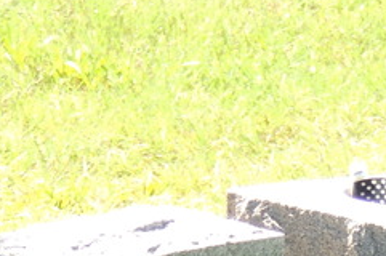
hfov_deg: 3.7
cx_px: 360
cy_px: 626
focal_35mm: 560
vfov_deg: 2.4
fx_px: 5996
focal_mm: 21.4
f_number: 4.2
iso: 100
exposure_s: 1/100
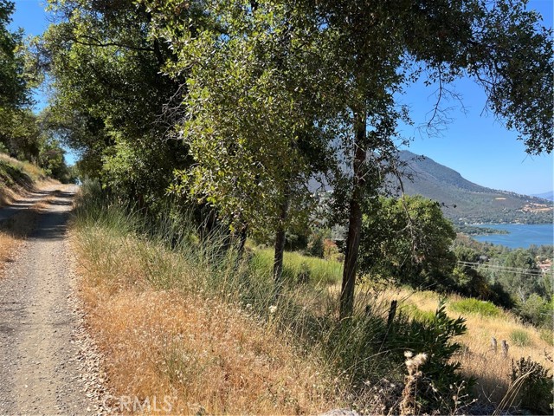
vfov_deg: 53.1
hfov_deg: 67.3
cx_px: 277
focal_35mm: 26
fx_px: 416
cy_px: 208
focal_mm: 5.1
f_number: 1.6
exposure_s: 1/1647
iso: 50
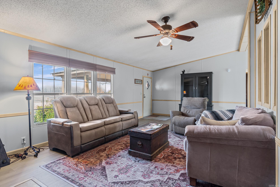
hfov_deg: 90.0
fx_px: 140
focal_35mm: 18
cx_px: 140
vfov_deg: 67.4
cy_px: 94
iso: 250
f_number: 9
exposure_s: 1/1.25
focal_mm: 12
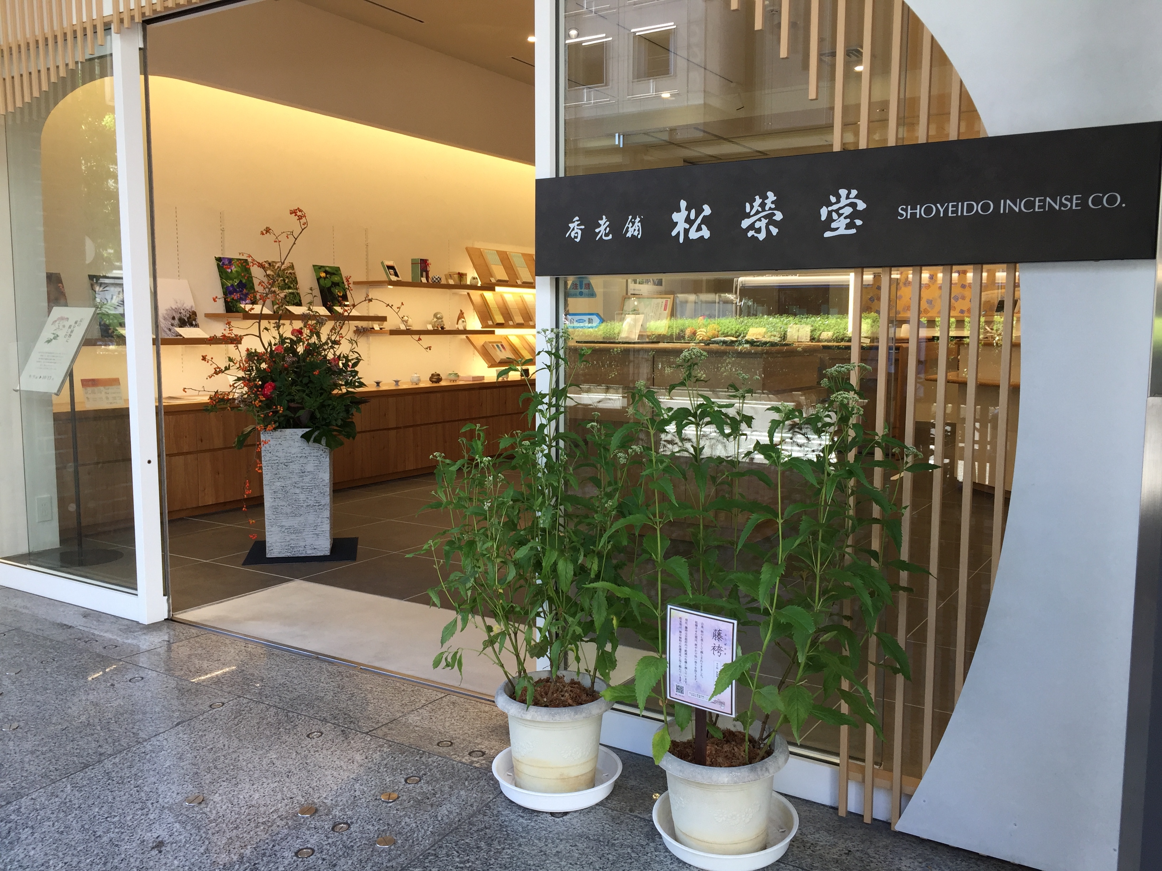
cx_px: 581
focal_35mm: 29
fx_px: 973
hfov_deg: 61.7
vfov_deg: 48.2
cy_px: 436
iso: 50
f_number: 2.2
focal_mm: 4.2
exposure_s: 1/120
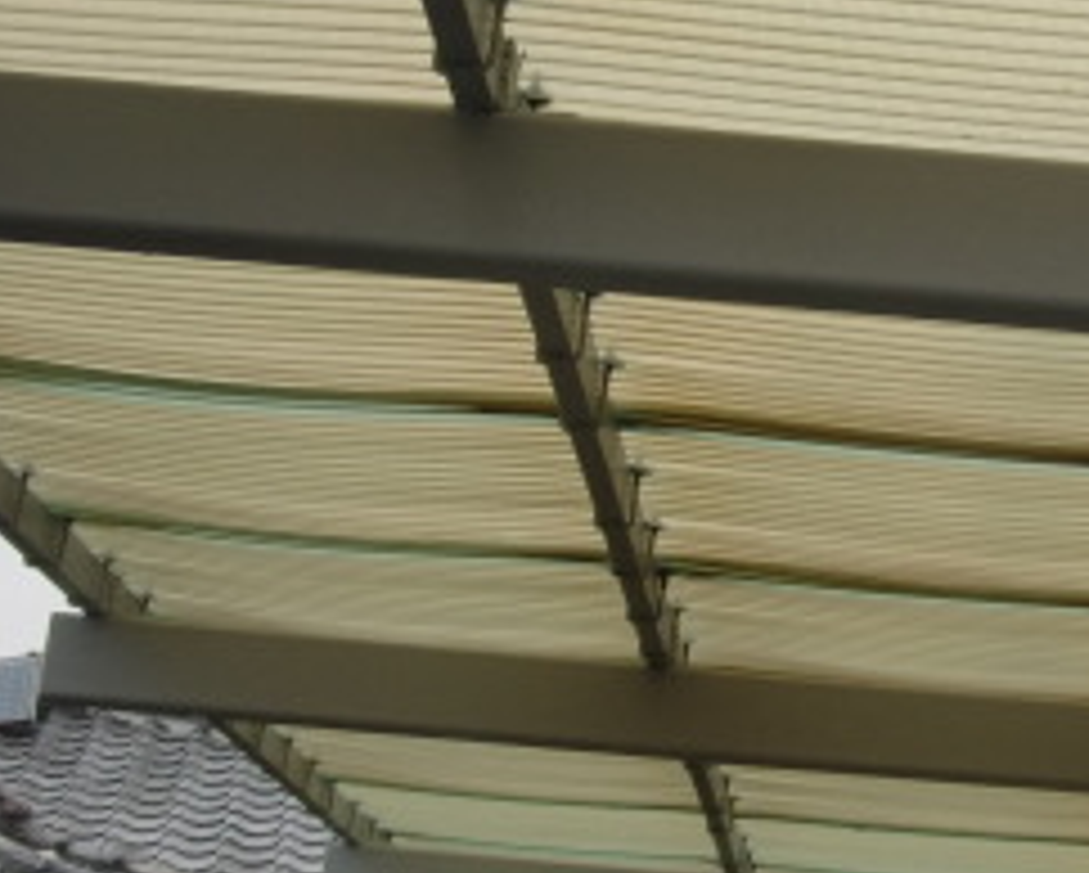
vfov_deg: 15.7
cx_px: 1274
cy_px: 441
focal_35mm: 98
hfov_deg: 18.6
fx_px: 3161
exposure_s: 1/200
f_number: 3.9
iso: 64
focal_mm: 6.66
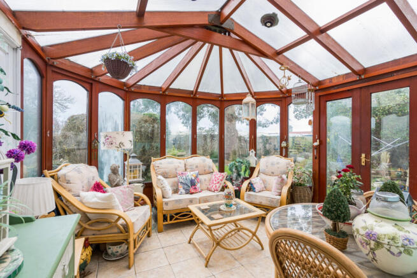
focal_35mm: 16
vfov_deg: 73.8
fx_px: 185
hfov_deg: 96.7
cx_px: 208
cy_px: 139
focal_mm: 16
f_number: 10
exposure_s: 1/20
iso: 640
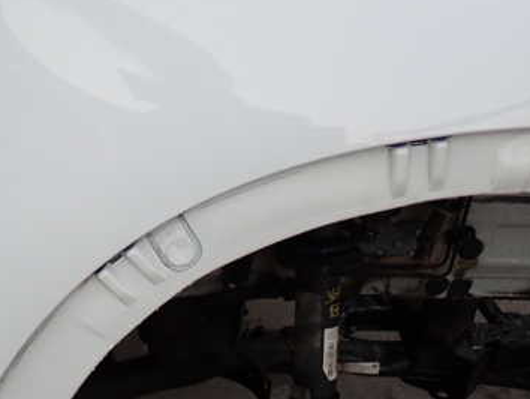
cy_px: 330
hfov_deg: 30.7
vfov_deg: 23.6
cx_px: 87
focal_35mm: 61
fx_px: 935
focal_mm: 6.37
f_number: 2.5
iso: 200
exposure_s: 1/60
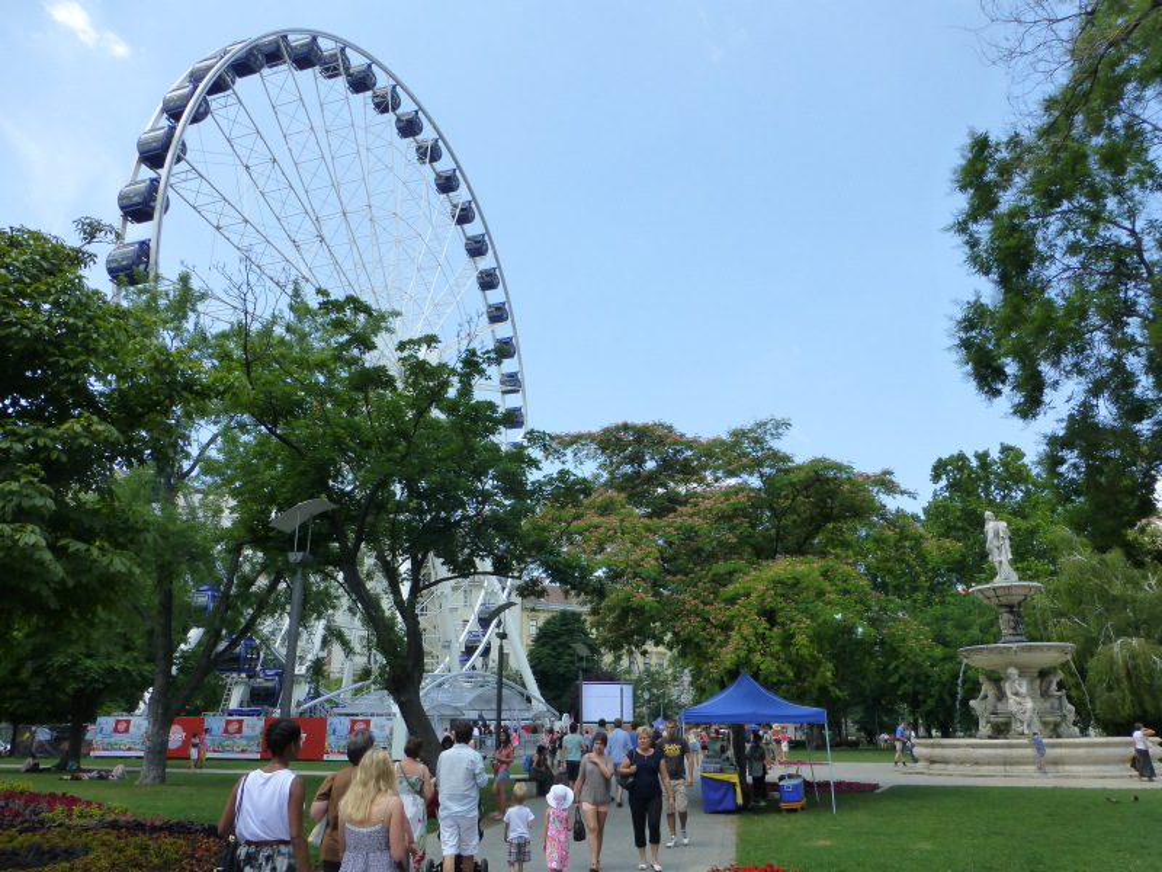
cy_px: 436
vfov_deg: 56.8
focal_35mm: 24
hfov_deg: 71.6
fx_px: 806
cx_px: 581
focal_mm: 4.3
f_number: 4
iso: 160
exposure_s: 1/500
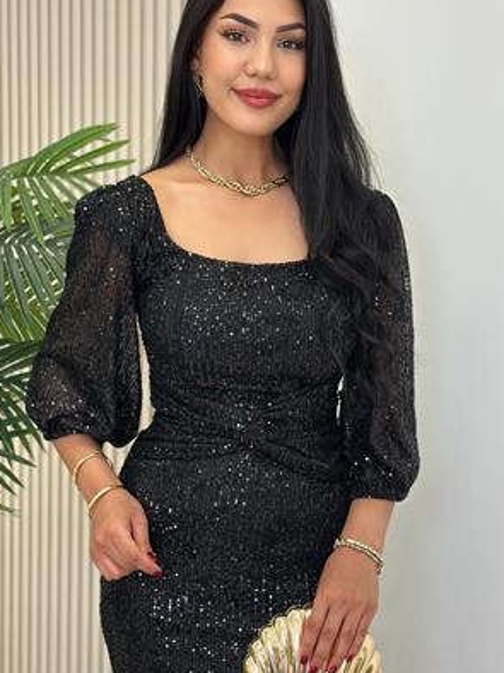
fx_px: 1263
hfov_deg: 22.6
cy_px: 342
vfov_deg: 29.8
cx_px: 263
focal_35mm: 65
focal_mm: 6.86
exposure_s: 1/137
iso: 64
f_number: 1.78
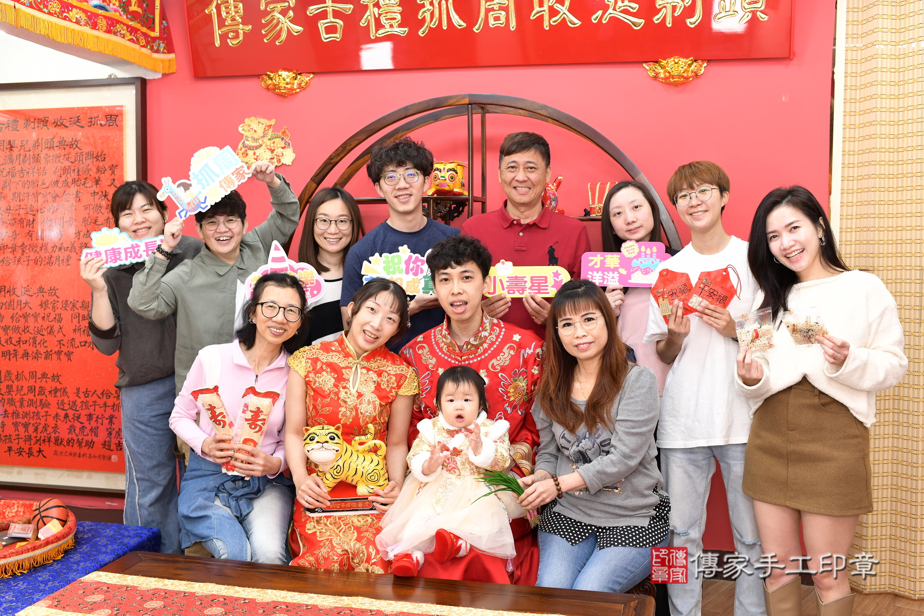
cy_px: 308
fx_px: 898
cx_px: 462
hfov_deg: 54.4
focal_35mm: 35
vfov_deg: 37.9
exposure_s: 1/200
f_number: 4.5
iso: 800
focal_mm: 35
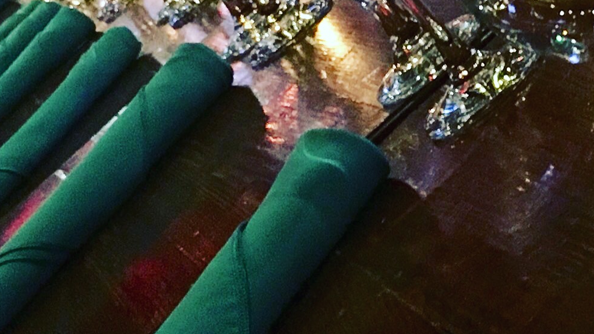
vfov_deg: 9.3
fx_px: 2032
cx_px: 531
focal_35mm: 129
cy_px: -21
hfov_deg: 16.4
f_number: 2.2
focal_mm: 4.15
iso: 400
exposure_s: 1/15
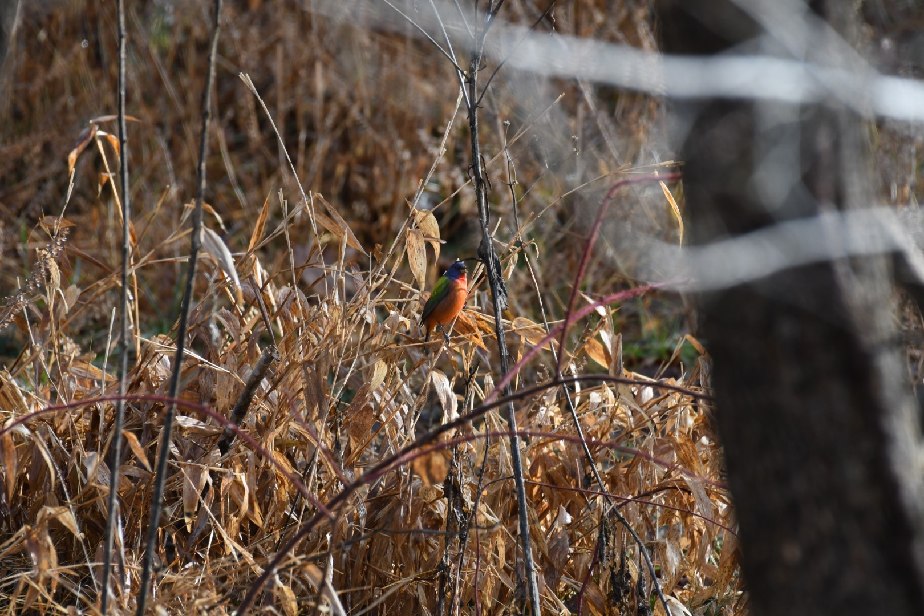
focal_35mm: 750
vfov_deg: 1.8
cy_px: 308
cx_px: 462
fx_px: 19248
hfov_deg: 2.7
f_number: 7.1
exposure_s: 1/800
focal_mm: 500
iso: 800
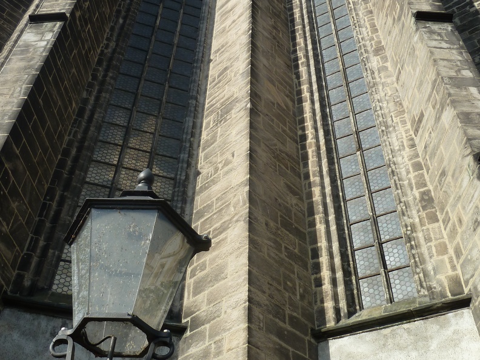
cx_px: 240
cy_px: 180
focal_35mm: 29
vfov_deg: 48.2
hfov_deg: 61.7
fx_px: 402
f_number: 4.5
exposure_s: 1/500
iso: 80
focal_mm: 4.7
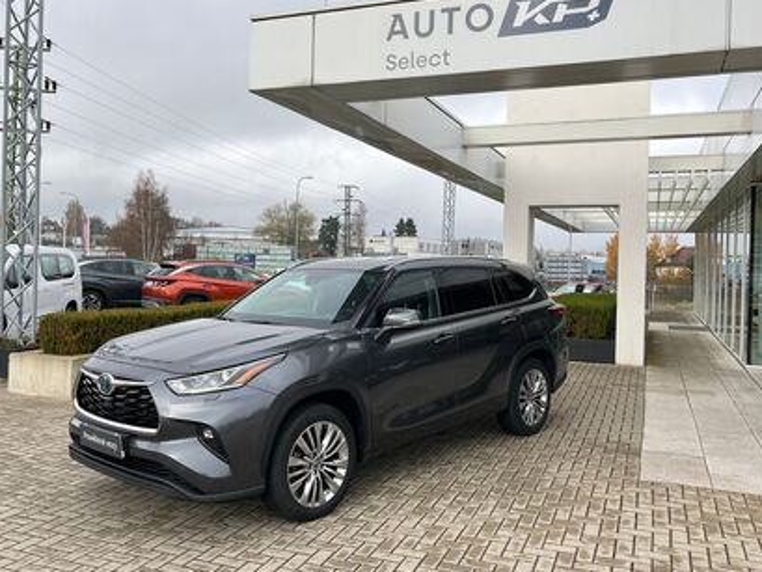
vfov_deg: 45.4
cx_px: 373
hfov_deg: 58.3
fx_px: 683
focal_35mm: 31
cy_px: 265
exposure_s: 1/158
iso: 50
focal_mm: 5.1
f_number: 1.6
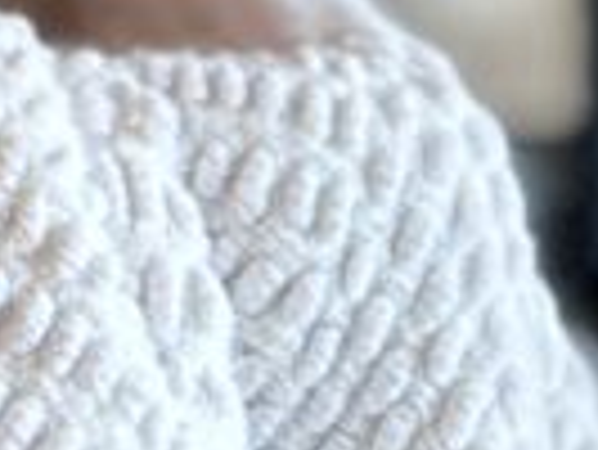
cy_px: -508
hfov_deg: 14.2
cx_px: -710
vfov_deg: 11.9
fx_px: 1867
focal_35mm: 108
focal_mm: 6.76
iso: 800
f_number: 1.78
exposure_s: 1/45
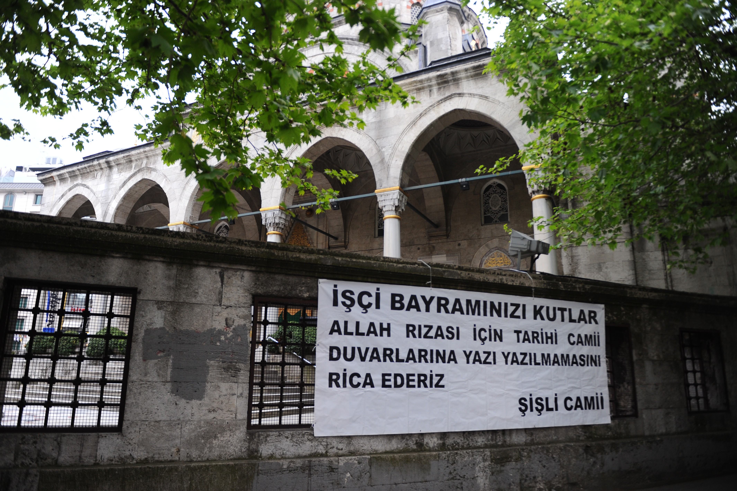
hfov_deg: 73.8
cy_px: 246
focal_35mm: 24
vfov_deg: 53.1
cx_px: 368
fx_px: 491
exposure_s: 1/250
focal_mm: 24
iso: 800
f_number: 2.8
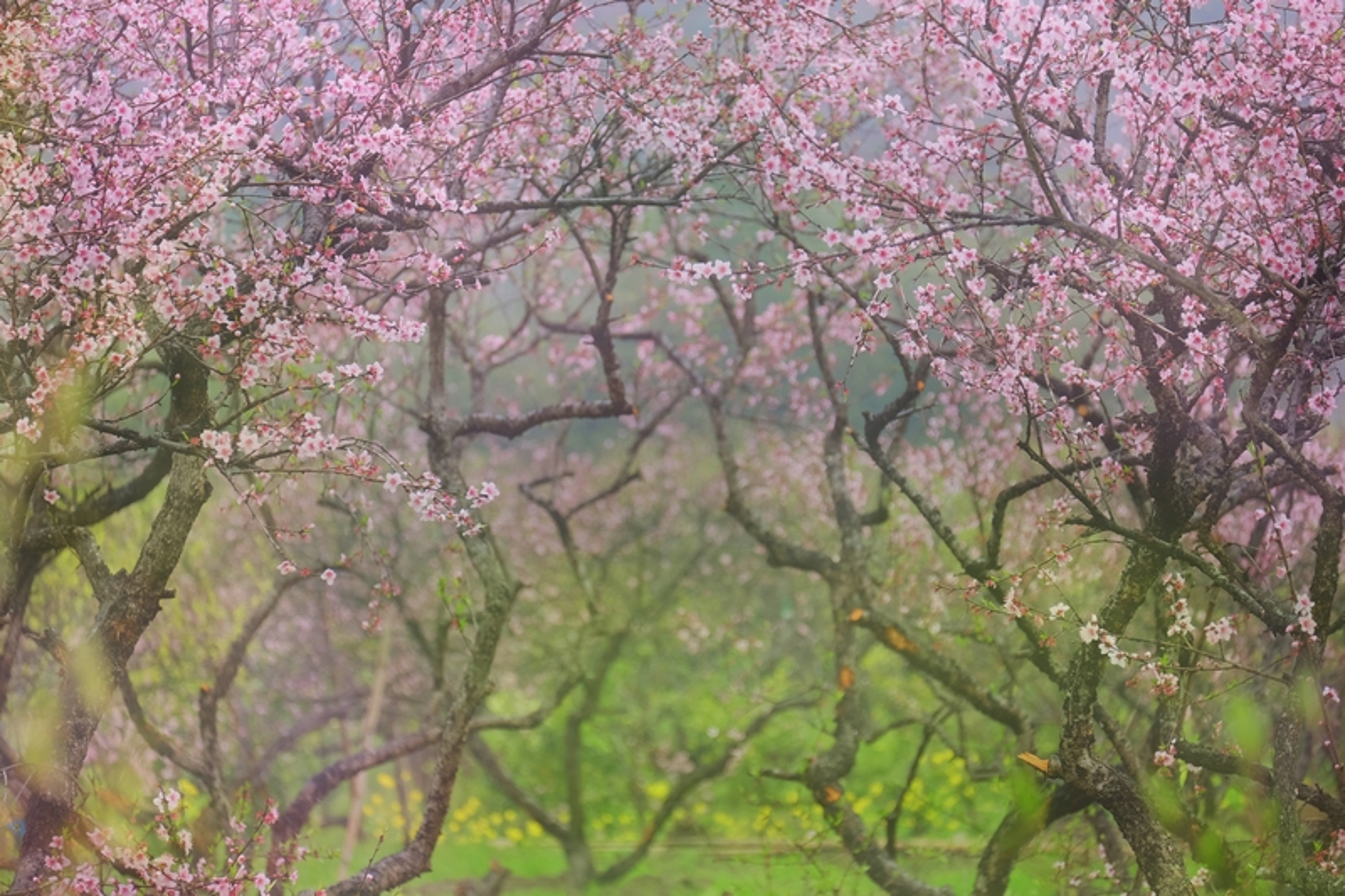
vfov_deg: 6.5
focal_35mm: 212
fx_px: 7918
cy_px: 448
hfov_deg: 9.7
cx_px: 672
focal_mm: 141.3
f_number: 4.4
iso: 200
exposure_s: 1/250
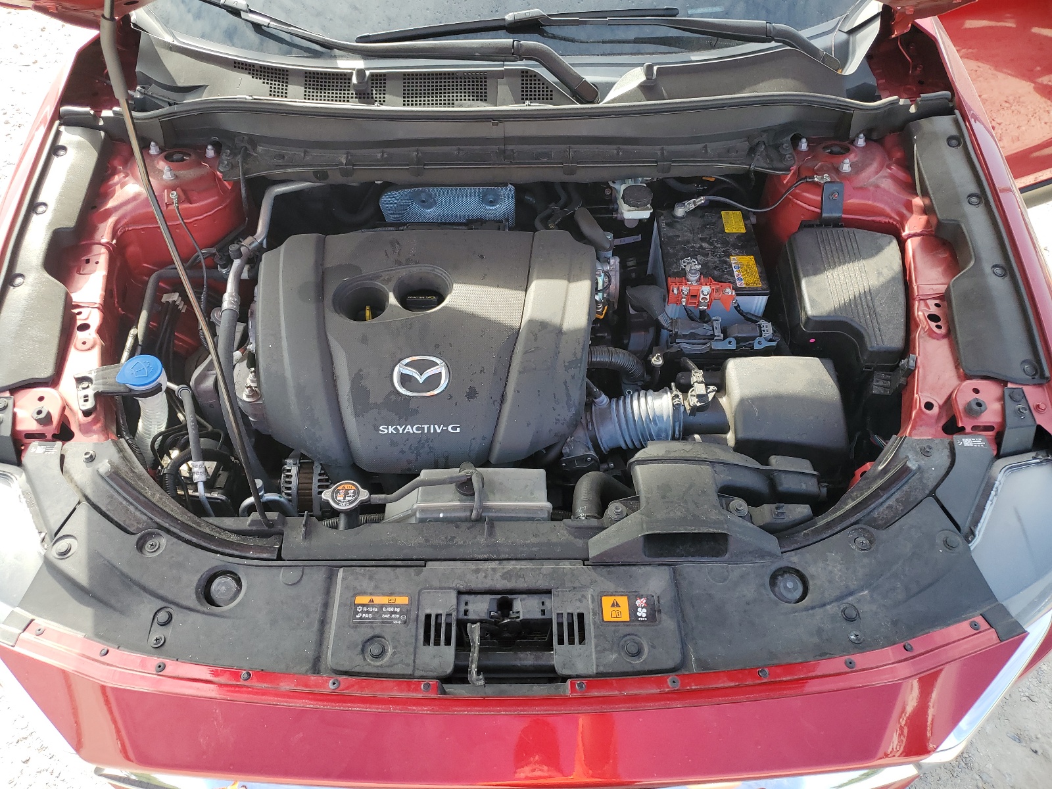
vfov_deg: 53.1
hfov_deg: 67.3
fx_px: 790
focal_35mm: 26
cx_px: 526
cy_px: 394
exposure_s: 1/455
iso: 50
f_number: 1.5
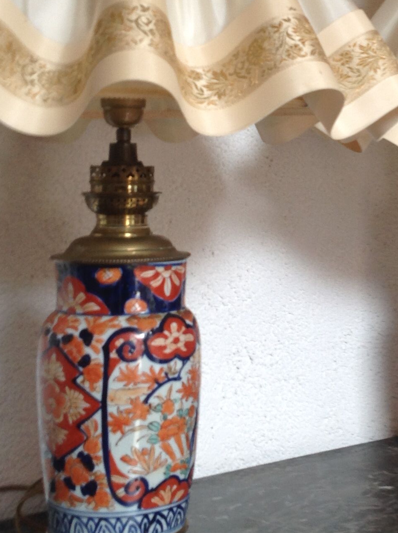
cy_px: 176
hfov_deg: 20.4
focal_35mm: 71
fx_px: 1092
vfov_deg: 27.3
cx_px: 335
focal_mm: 4.28
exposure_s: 1/24
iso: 64
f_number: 2.4
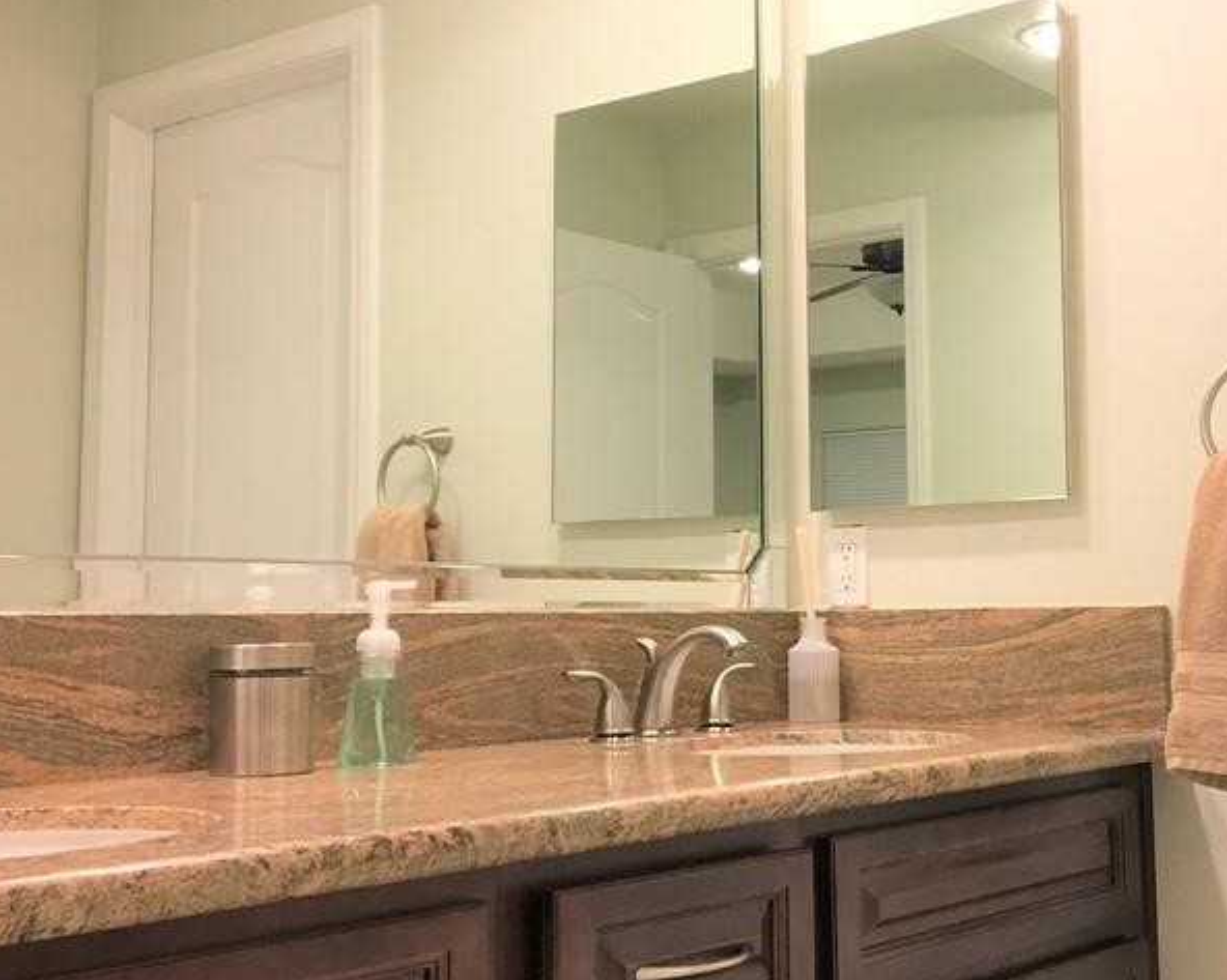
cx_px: 773
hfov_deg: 37.8
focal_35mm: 49
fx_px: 1779
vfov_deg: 30.8
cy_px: 487
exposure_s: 1/30
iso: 100
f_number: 2.2
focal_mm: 4.15
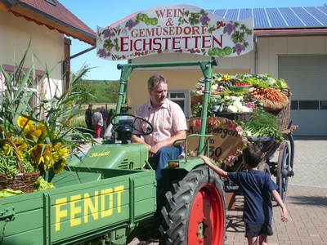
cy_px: 122
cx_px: 164
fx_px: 548
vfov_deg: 25.2
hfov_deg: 33.2
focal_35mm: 58
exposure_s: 1/640
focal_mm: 9.6
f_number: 4
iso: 100
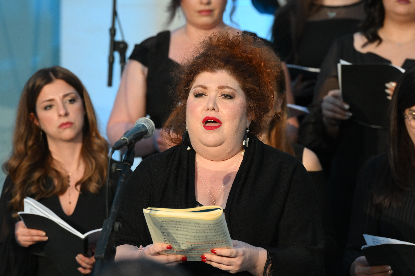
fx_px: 3469
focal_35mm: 301
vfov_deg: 4.6
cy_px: 138
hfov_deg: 6.8
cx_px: 207
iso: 2500
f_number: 4.5
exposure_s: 1/200
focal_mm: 200
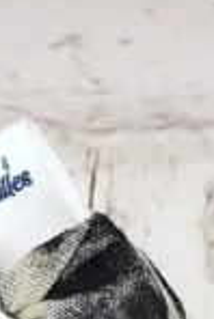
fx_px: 1663
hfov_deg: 7.1
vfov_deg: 10.1
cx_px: 428
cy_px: 664
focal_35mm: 187
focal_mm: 4.3
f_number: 2.4
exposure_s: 1/120
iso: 320
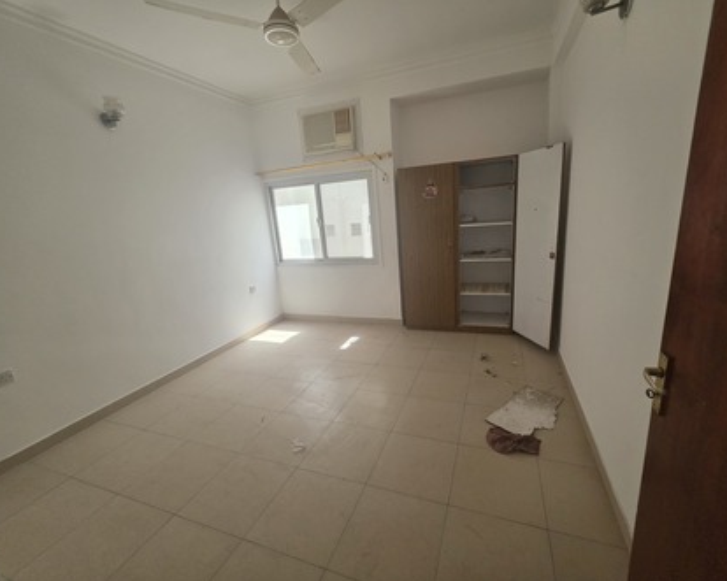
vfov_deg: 88.0
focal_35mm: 14
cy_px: 287
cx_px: 378
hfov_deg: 100.7
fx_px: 301
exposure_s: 1/200
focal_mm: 2.2
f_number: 1.9
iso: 400
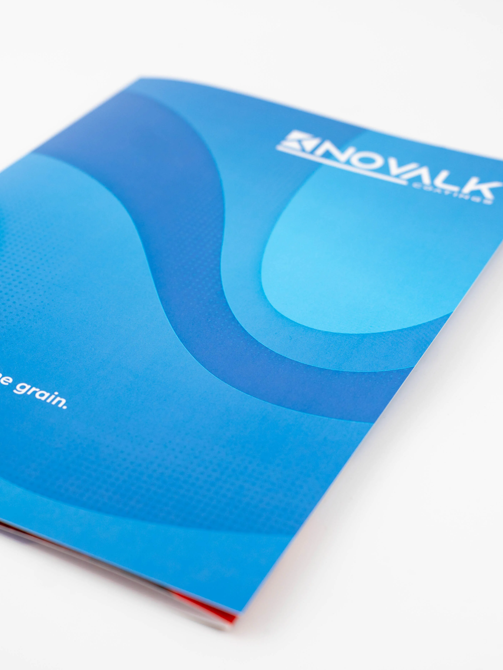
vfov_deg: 27.8
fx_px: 1356
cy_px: 293
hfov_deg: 21.0
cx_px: 204
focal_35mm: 70
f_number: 4
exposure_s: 1/200
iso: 200
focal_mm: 39
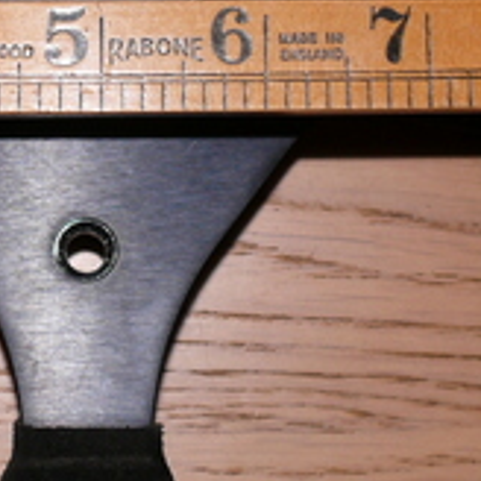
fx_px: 1902
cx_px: 88
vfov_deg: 14.3
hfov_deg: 14.3
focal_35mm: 121
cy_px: 67
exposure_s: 1/30
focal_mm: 7.4
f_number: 2.8
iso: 100
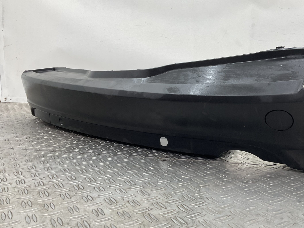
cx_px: 177
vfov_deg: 40.7
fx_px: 307
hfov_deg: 52.4
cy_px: 120
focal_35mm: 35
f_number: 1.8
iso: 25
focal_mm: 3
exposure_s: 1/100
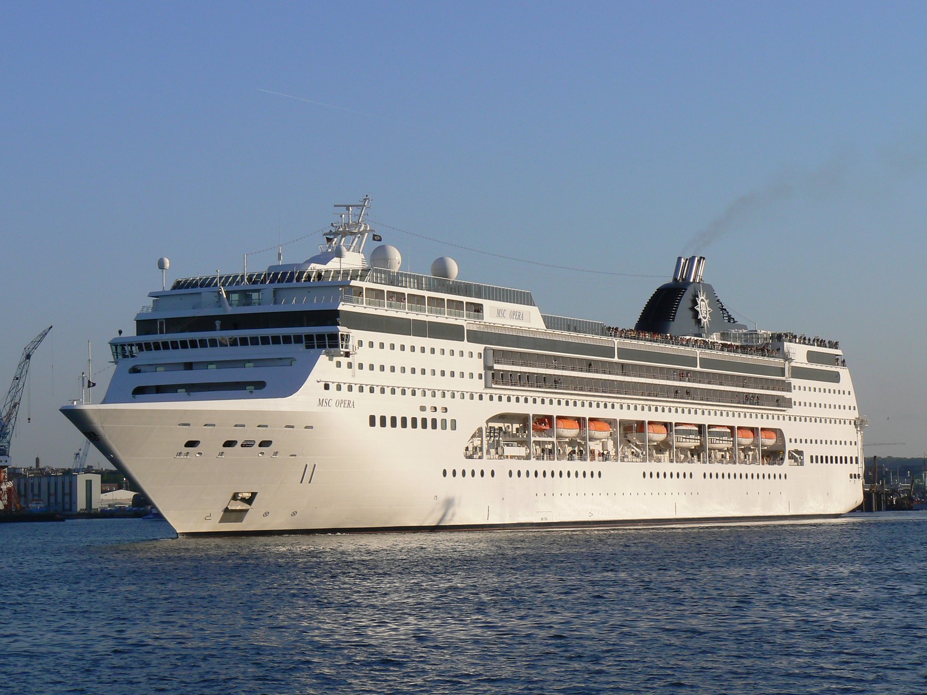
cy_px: 348
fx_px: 2651
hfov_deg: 19.8
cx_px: 464
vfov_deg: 14.9
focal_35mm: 99
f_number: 8
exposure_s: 1/400
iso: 80
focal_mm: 16.5
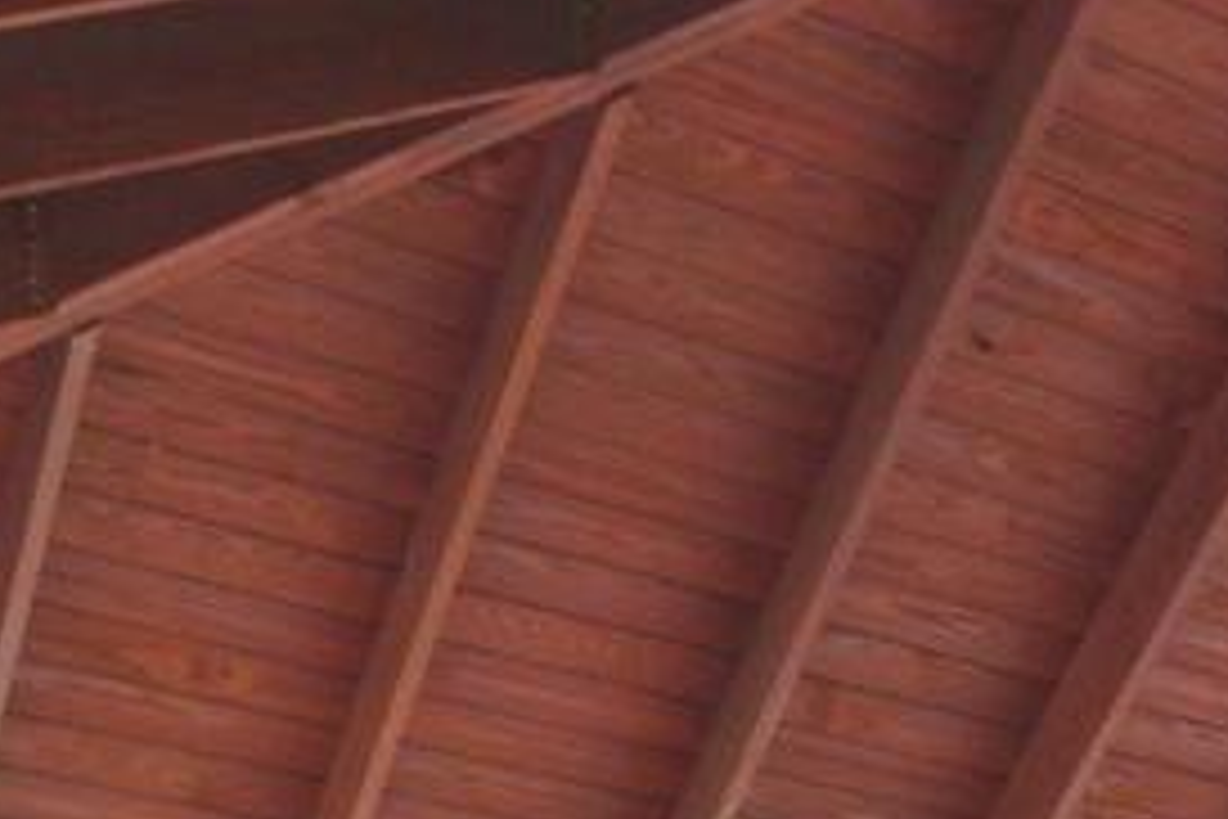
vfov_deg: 11.8
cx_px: 2195
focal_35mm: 95
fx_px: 3240
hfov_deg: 17.5
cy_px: 1935
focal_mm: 18
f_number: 5.6
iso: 140
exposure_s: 1/250
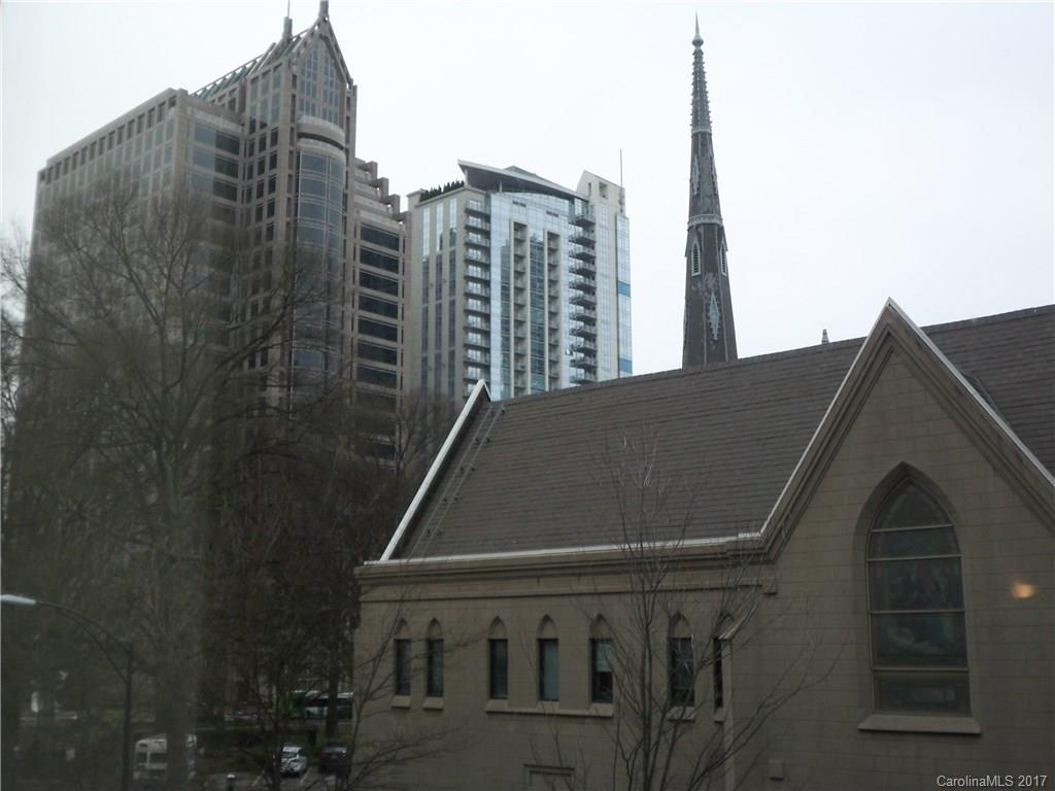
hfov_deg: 47.9
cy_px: 396
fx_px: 1189
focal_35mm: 39
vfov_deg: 36.8
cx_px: 528
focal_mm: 6.4
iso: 50
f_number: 3.9
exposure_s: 1/125
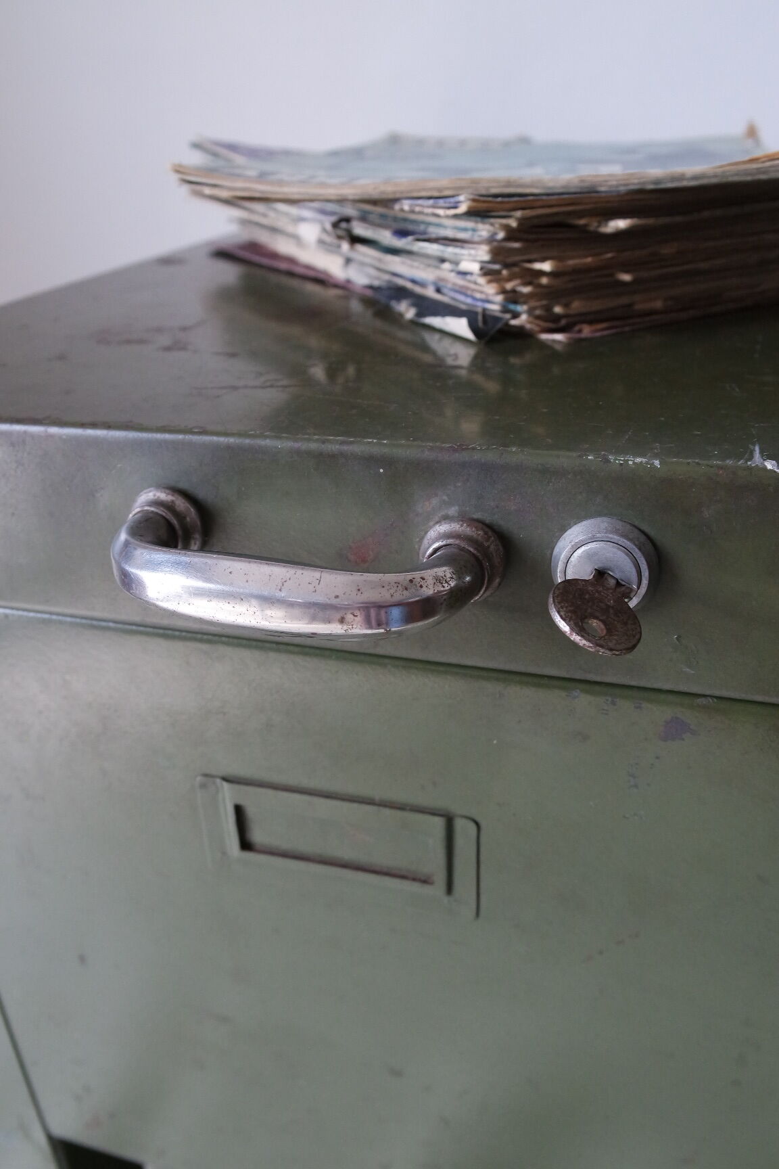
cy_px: 584
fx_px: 974
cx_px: 390
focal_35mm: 30
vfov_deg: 61.9
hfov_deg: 43.6
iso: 1600
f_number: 6.3
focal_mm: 20
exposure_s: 1/60
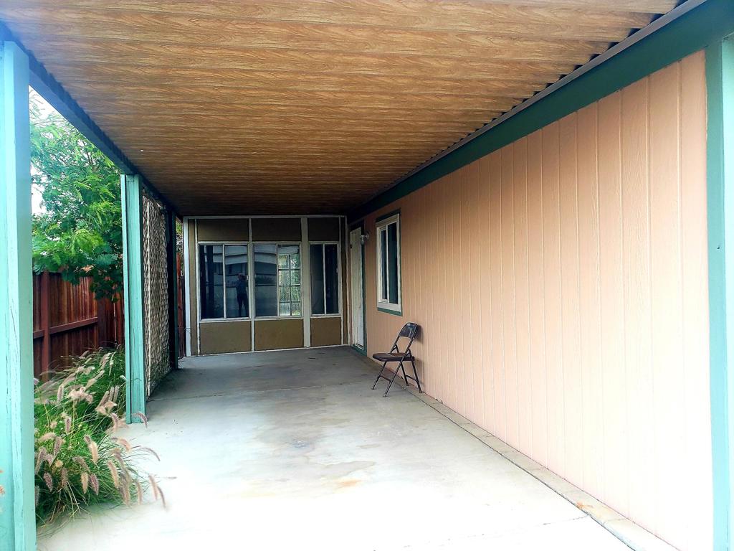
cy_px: 276
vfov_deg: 53.1
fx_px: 551
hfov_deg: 67.3
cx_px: 367
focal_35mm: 26
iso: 160
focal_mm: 4.3
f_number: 2.4
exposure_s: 1/50
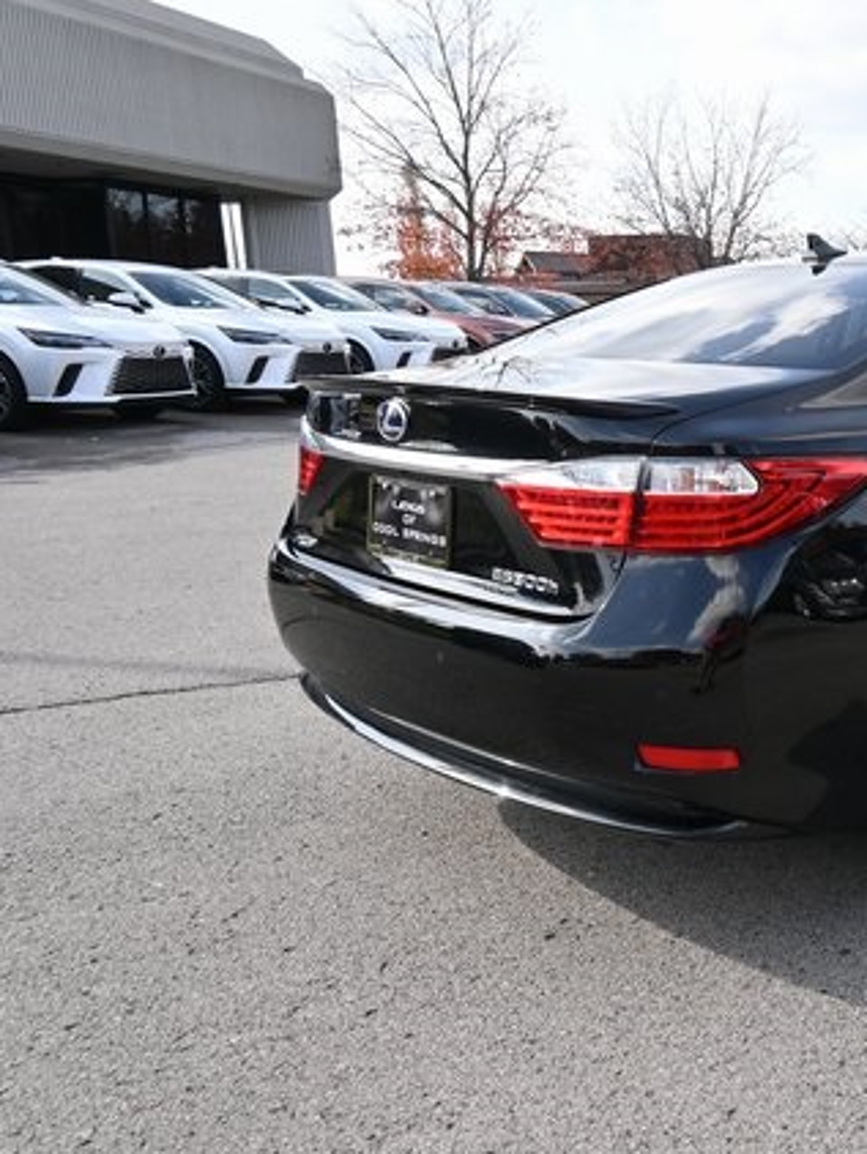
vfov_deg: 52.6
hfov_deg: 36.5
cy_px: 576
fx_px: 1168
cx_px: 870
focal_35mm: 35
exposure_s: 1/250
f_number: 5.6
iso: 140
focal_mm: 16
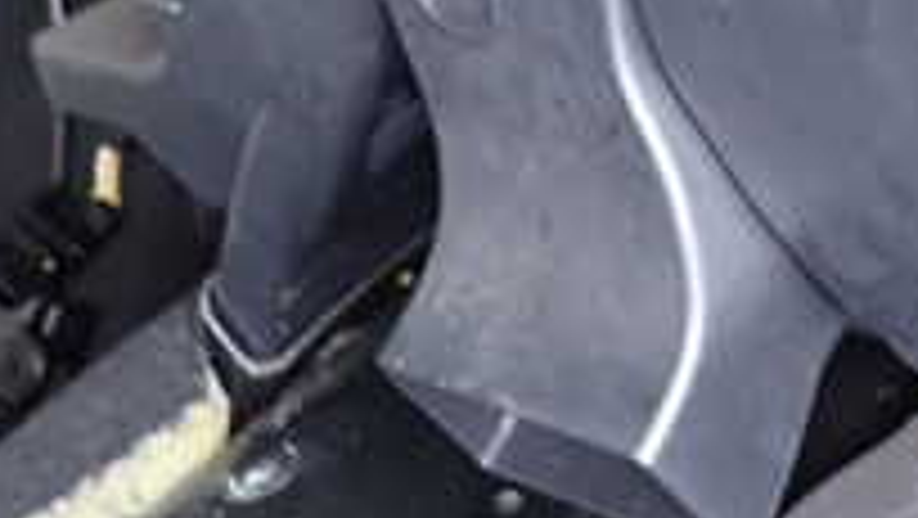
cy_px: -329
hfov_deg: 24.0
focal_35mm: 80
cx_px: 1112
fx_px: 1948
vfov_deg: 13.9
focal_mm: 4.5
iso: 250
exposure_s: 1/30
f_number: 2
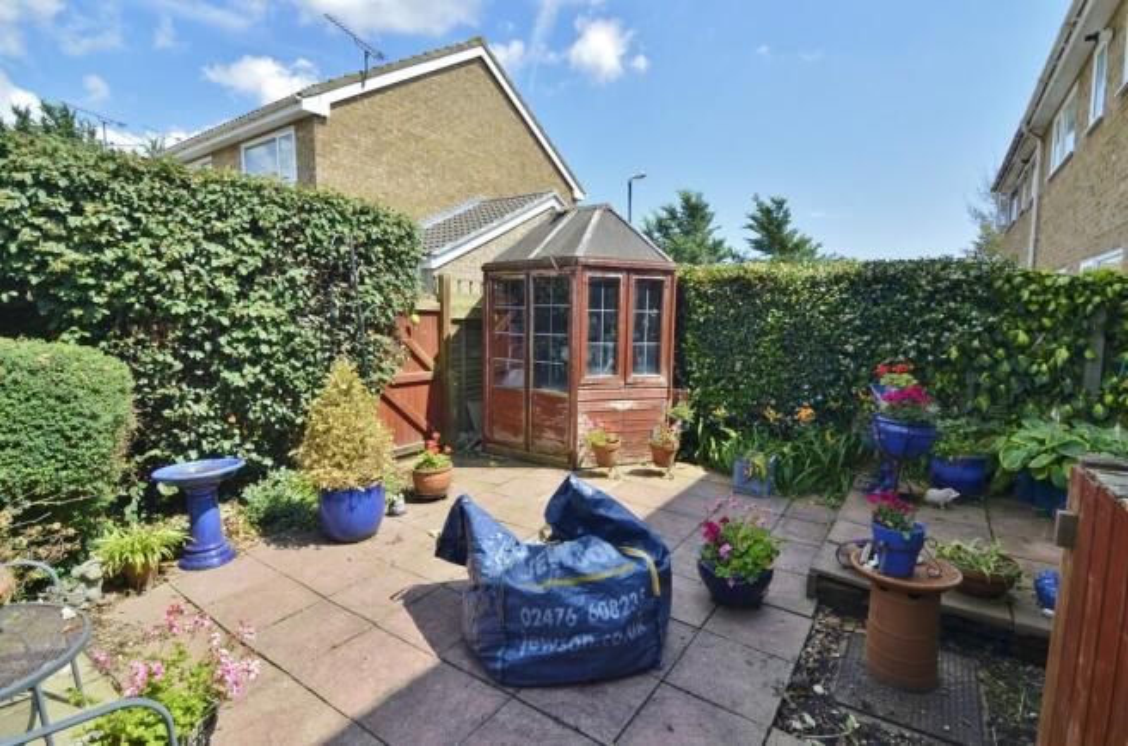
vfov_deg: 71.8
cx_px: 564
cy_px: 373
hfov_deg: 95.1
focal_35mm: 16
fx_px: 516
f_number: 8
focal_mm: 11
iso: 200
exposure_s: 1/250
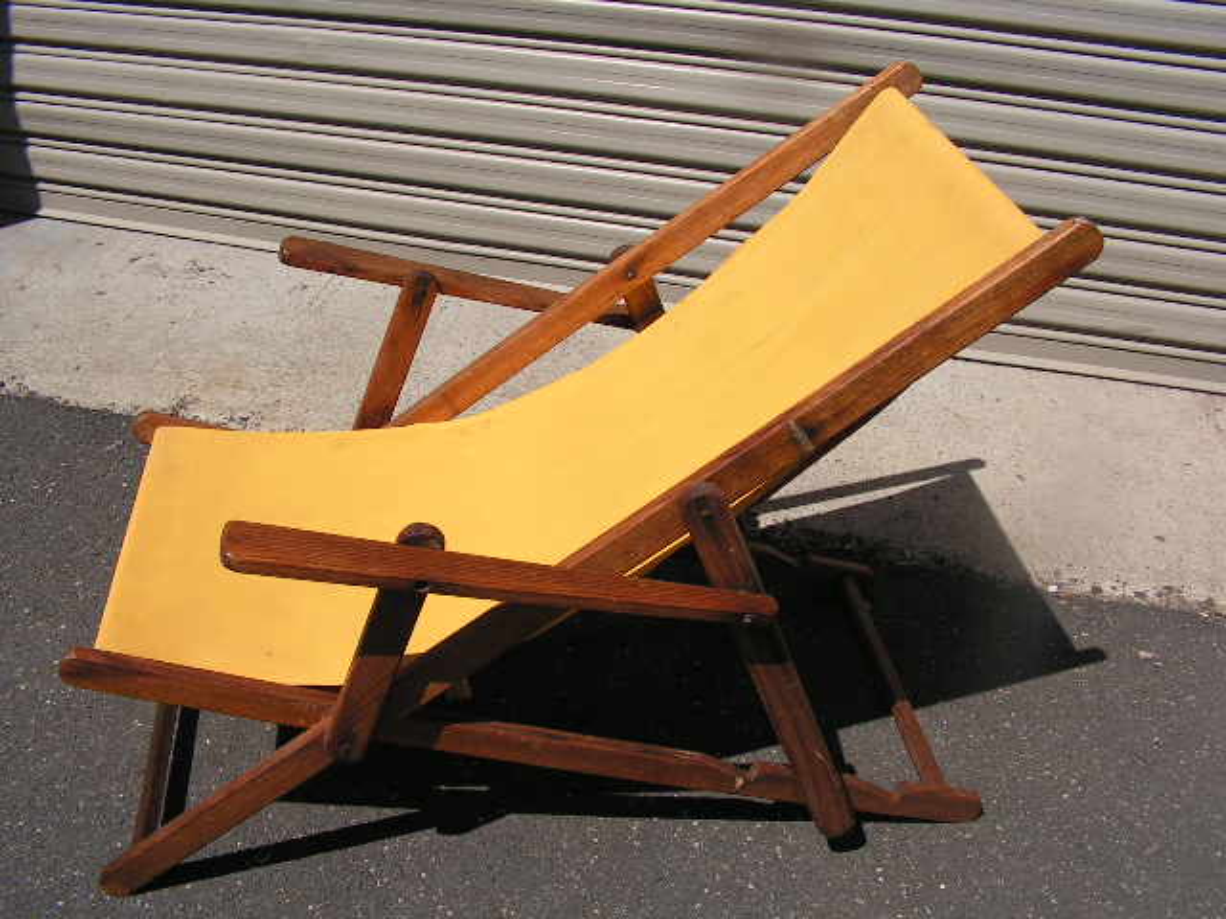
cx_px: 613
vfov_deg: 39.7
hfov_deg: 51.4
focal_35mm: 36
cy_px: 460
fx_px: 1275
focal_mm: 6
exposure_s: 1/800
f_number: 4.8
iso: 64
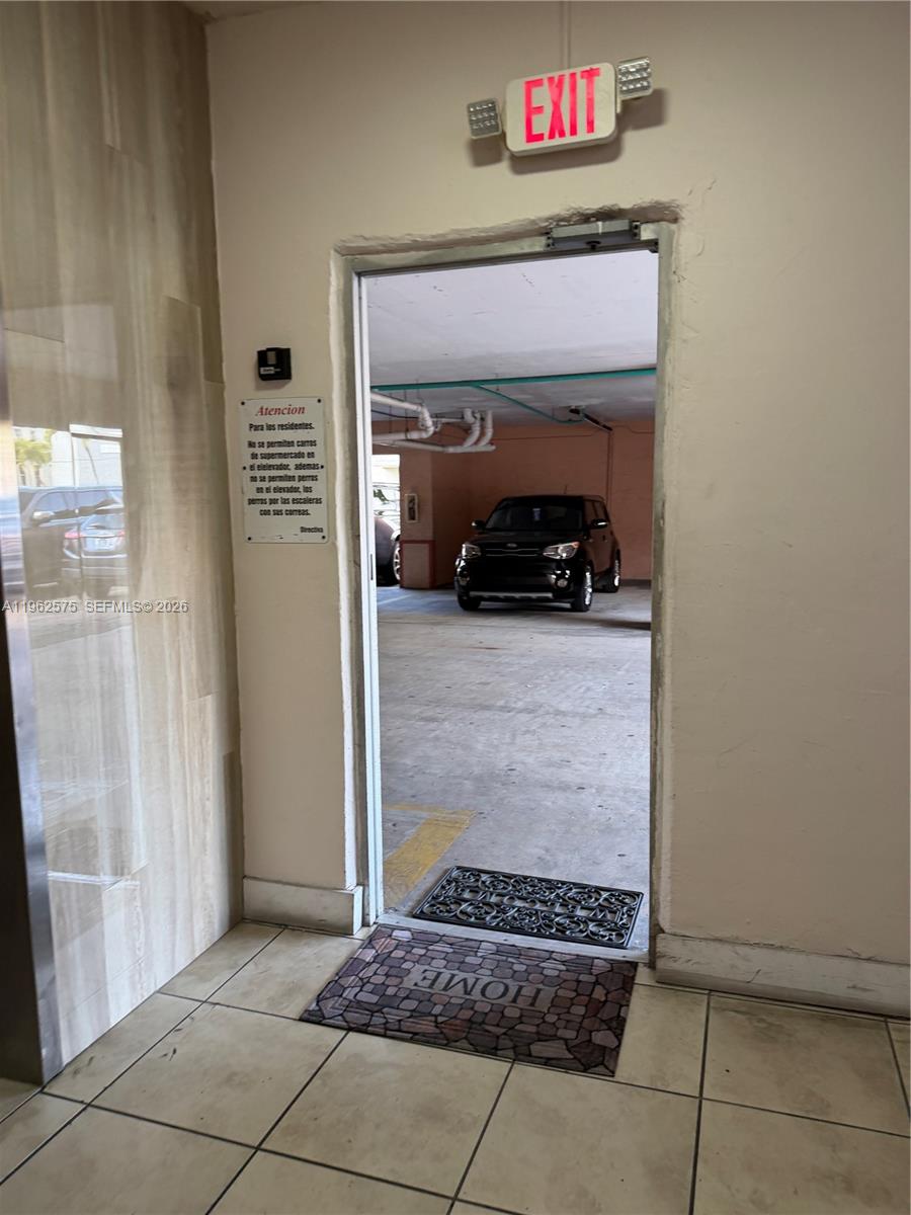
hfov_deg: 56.8
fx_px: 842
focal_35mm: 24
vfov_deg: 71.6
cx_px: 456
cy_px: 608
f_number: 1.78
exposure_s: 1/60
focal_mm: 6.76
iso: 125
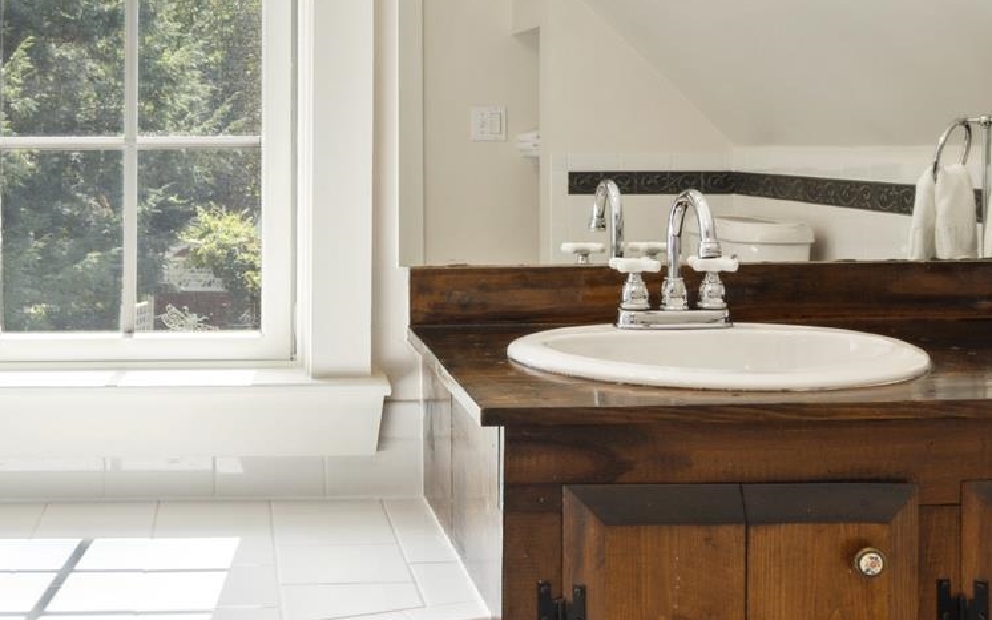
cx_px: 256
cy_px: 200
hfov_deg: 40.0
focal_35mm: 49
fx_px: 1325
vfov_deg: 26.2
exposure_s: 1/25
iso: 400
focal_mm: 16
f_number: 8
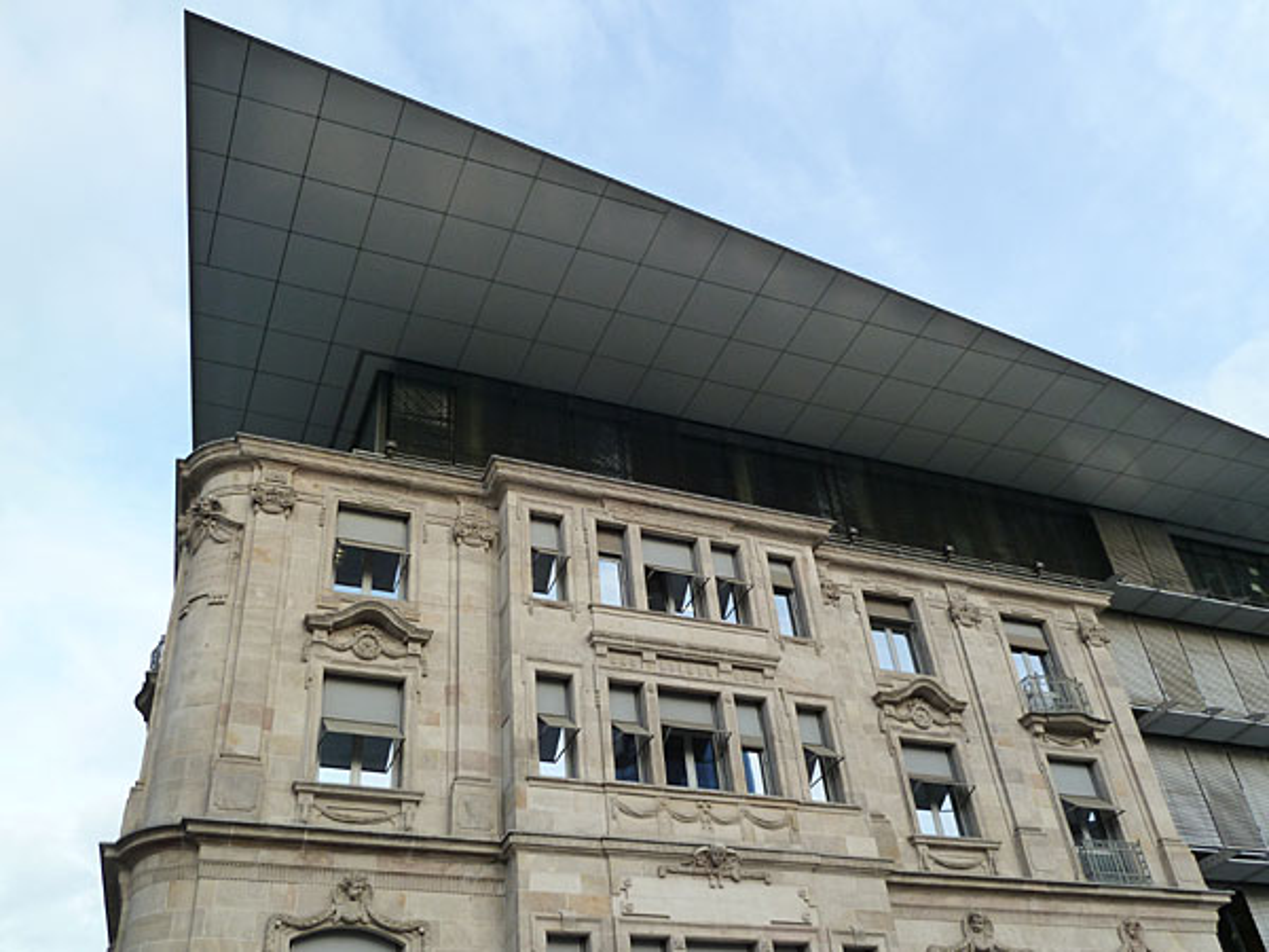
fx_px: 1173
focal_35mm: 32
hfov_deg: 56.8
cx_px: 634
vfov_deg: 44.2
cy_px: 476
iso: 125
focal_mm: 5.3
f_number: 4
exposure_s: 1/125
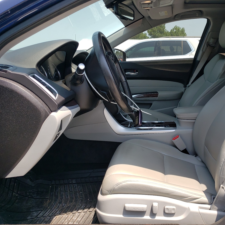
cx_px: 143
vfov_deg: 52.5
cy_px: 112
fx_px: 228
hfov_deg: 51.9
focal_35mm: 31
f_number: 1.5
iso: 50
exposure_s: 1/1000
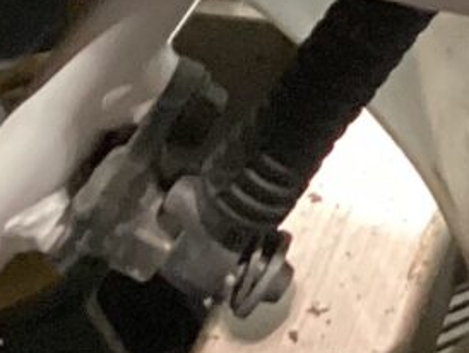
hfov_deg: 8.5
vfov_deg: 6.2
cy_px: -805
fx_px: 2943
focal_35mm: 217
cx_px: 1051
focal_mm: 3.3
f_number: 2.4
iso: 250
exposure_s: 1/60
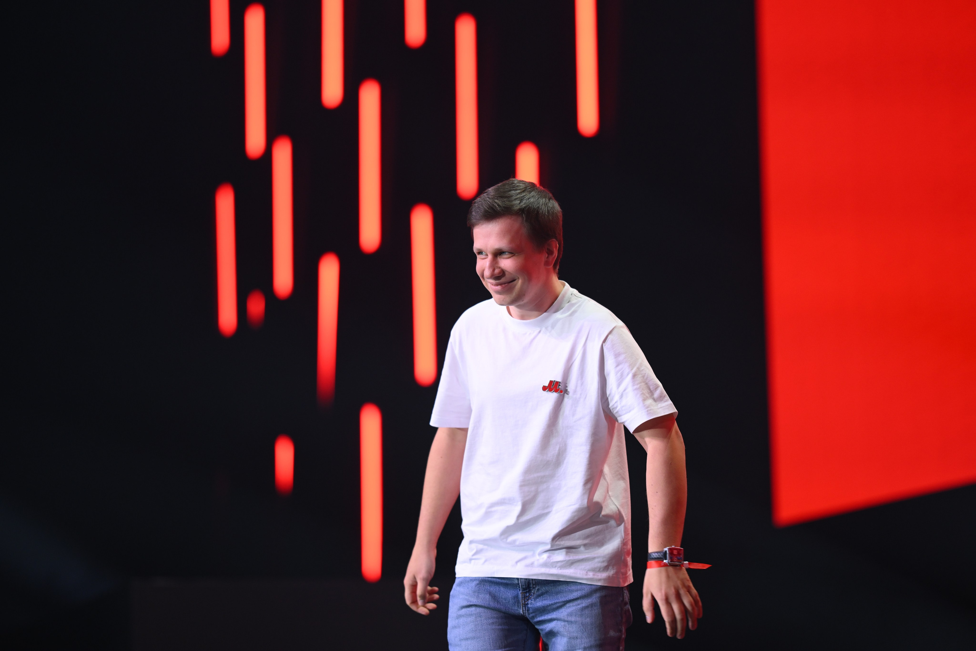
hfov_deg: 15.2
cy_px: 326
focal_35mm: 135
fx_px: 3660
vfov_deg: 10.2
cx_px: 488
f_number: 1.8
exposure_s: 1/400
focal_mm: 135
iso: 640
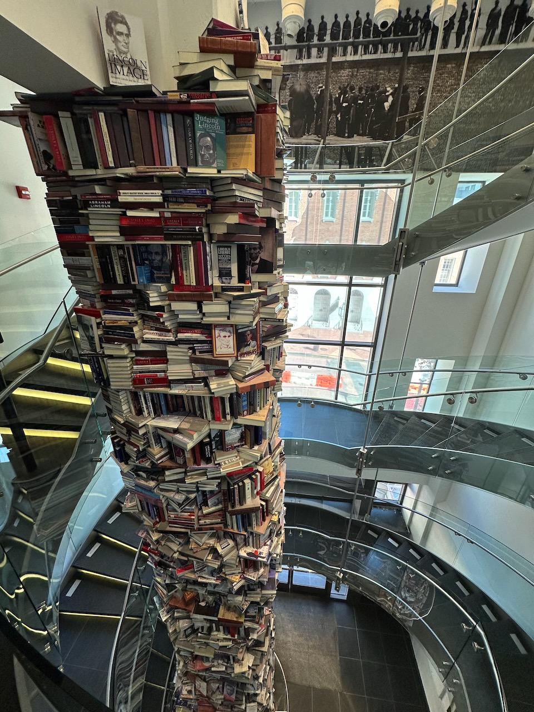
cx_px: 267
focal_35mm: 14
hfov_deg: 85.7
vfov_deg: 102.1
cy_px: 356
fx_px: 288
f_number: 2.2
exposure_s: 1/120
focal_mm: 2.22
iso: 100
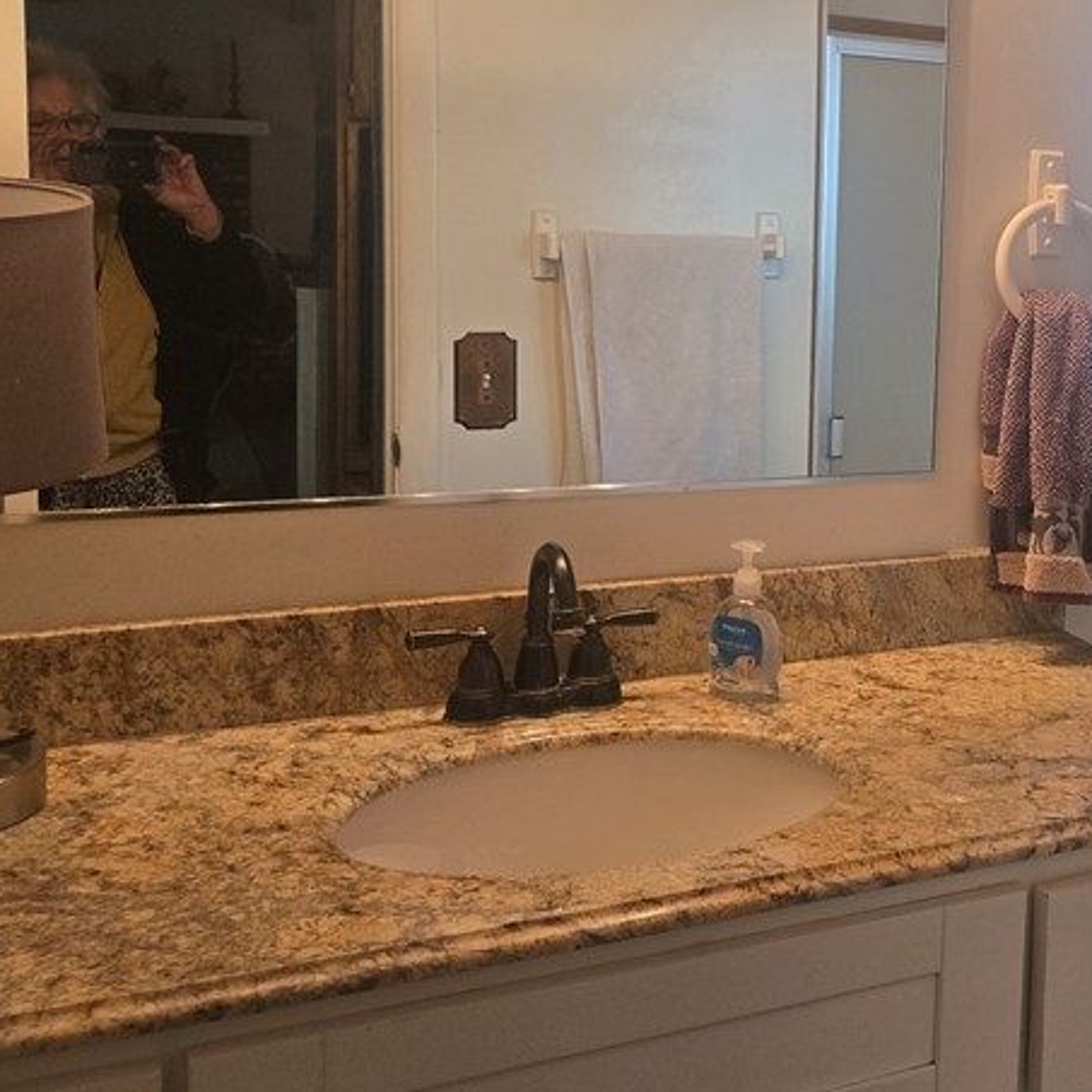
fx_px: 1642
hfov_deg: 32.9
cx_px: 1155
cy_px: 403
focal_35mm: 46
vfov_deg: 36.6
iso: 125
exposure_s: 1/120
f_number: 1.8
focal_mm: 5.4
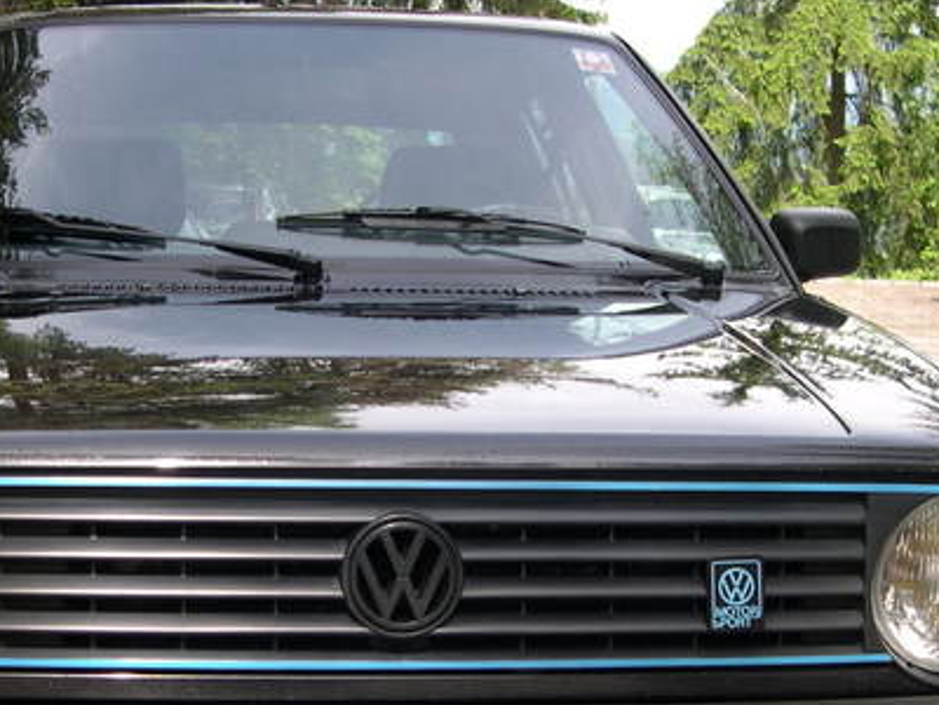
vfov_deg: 19.3
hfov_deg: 25.6
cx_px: 387
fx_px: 2062
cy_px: 496
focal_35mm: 76
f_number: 2.8
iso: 100
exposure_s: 1/443
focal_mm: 8
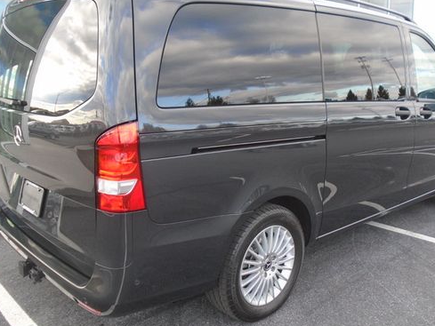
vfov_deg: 41.8
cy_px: 167
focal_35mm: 34
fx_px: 427
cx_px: 230
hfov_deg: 53.9
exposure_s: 1/80
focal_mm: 4.6
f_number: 3.2
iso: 100
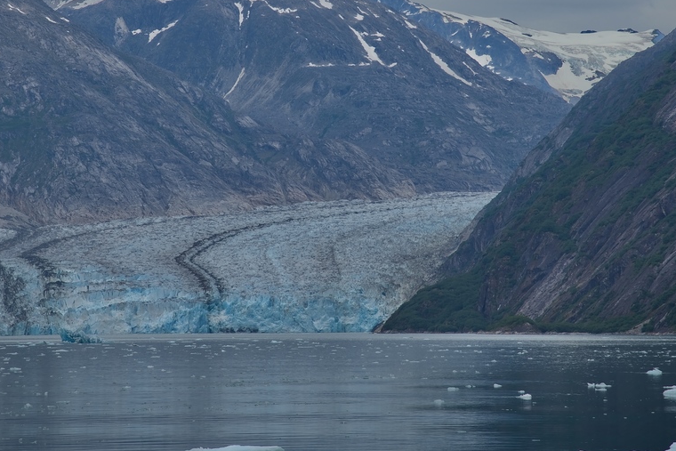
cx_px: 303
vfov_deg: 6.8
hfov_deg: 10.2
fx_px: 3794
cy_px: 126
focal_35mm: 202
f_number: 8
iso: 100
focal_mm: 120
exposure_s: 1/250
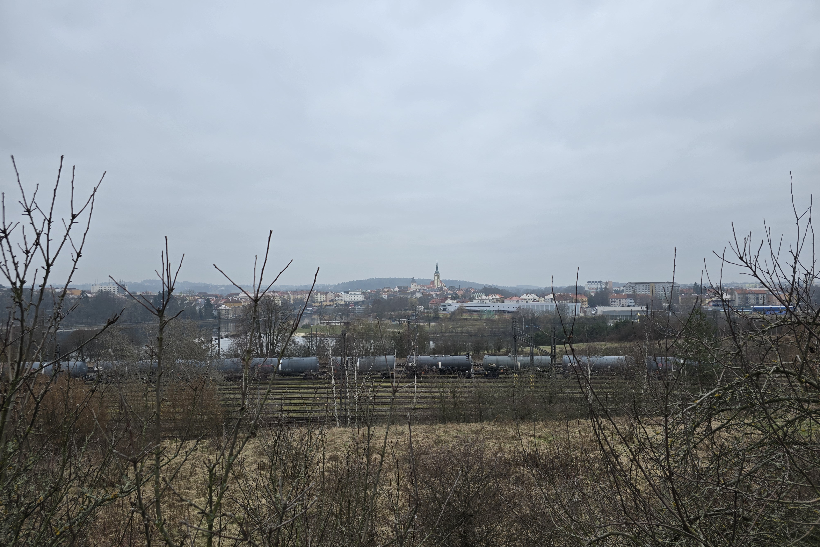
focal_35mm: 24
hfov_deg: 73.7
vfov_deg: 53.1
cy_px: 276
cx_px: 410
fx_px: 547
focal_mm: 6.3
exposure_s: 1/194
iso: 12
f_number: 1.7
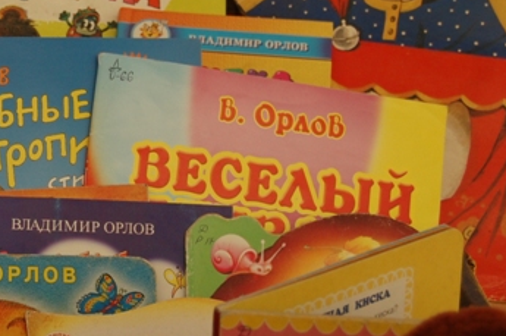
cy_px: 150
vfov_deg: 10.3
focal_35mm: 133
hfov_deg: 15.2
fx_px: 1867
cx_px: 32
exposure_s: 1/125
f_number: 4.5
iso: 400
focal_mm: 34
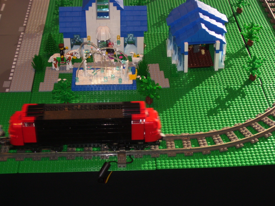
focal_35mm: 70
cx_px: 138
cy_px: 103
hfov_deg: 27.8
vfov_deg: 21.0
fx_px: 556
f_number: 4
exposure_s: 1/90
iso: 80
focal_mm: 11.6
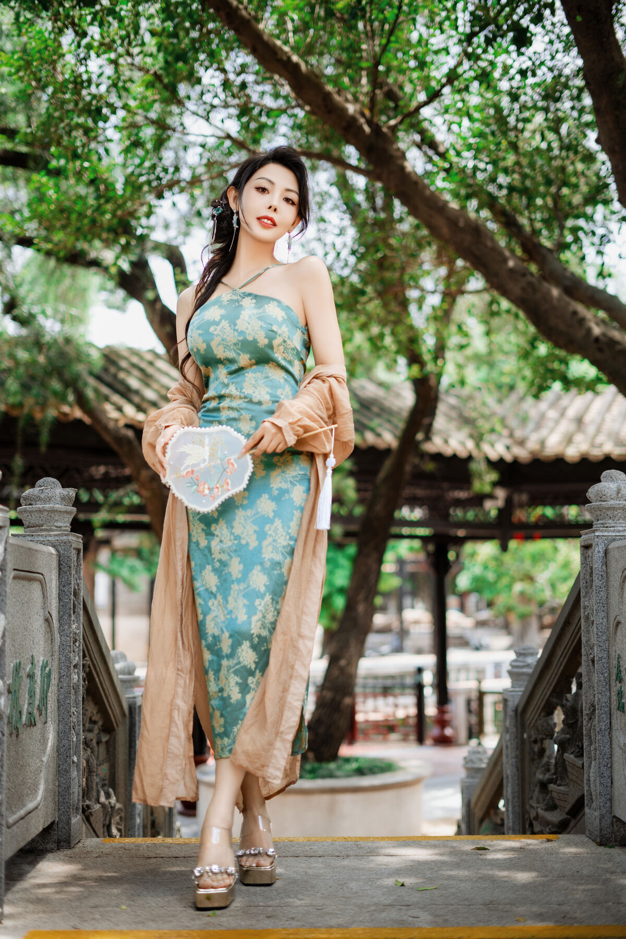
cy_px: 470
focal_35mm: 50
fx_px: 1304
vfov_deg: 39.6
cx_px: 313
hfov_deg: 27.0
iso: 100
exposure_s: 1/320
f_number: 2
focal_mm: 50
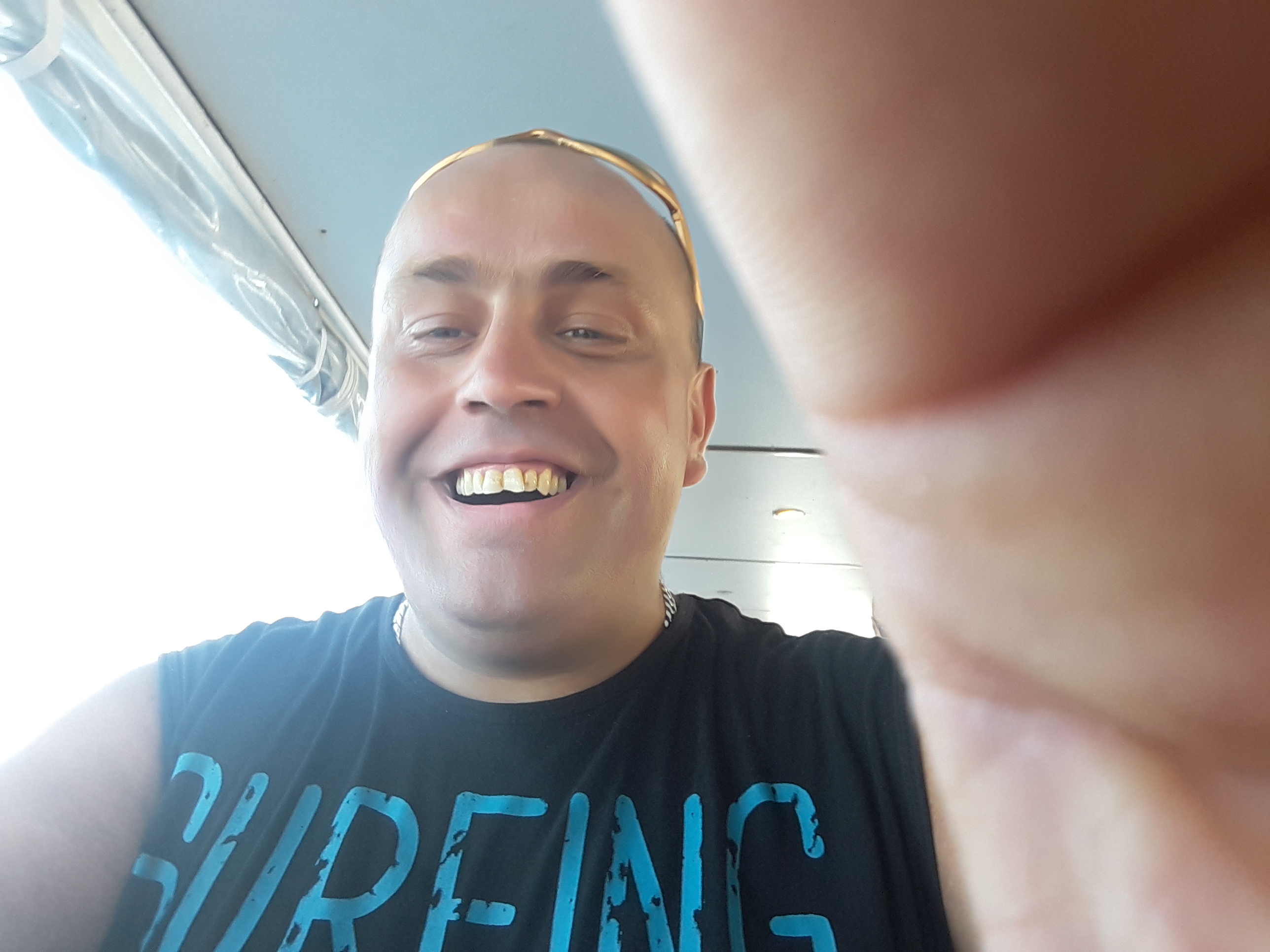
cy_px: 476
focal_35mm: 23
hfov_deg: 73.9
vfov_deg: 58.9
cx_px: 635
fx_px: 844
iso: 50
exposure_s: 1/100
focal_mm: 2
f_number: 1.9
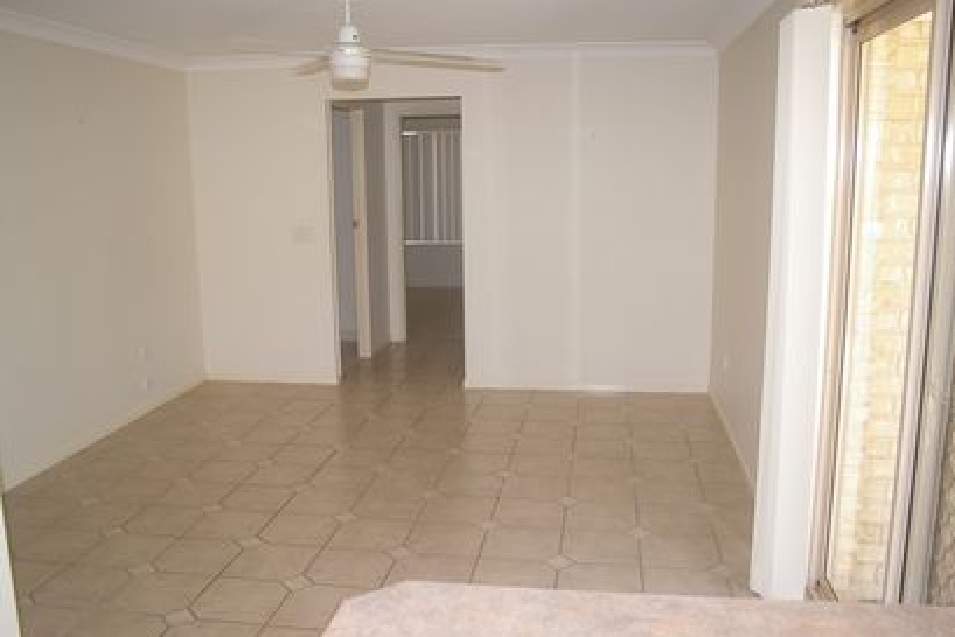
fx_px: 823
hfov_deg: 60.3
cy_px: 340
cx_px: 472
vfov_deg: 42.3
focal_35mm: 31
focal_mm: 18
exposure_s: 1/30
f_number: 3.5
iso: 200
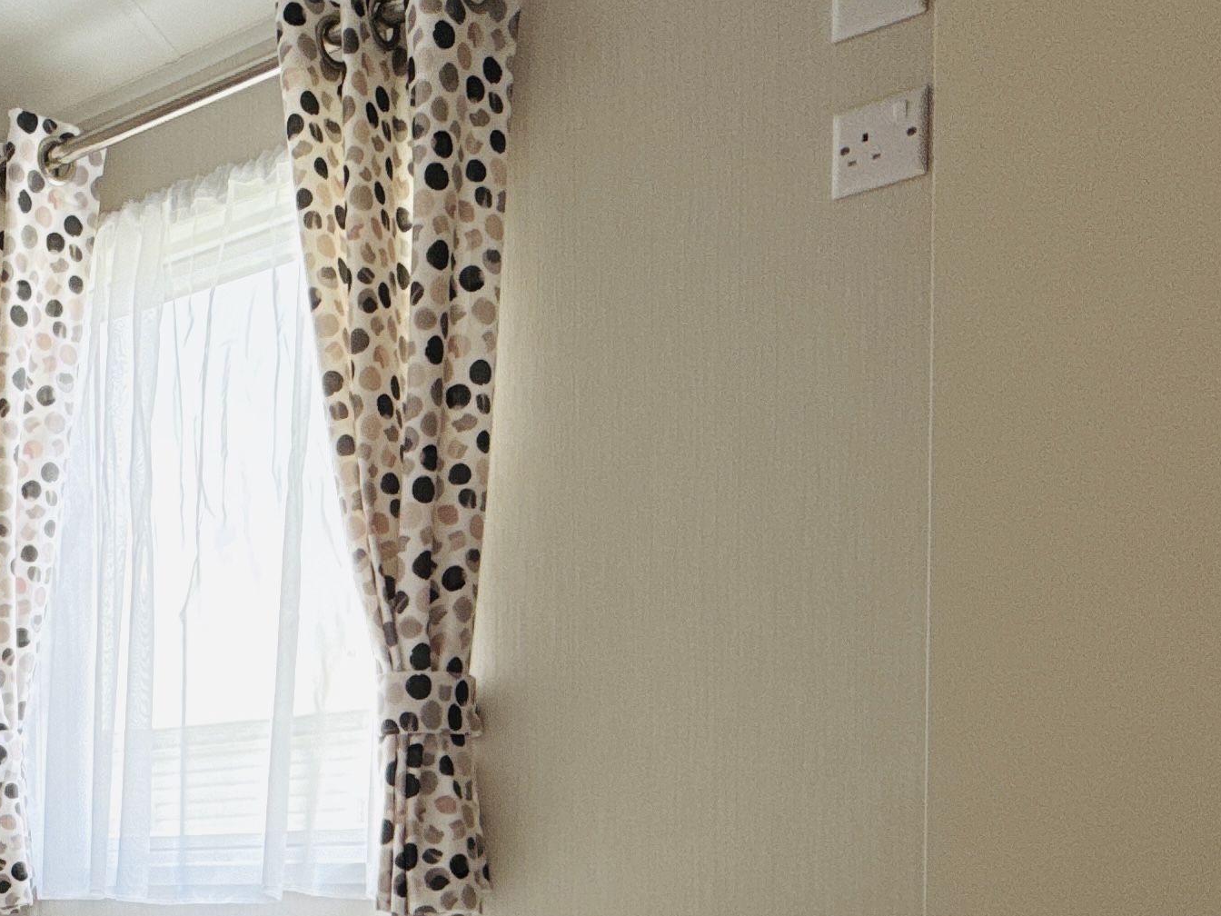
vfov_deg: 31.3
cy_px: 951
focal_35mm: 42
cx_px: 93
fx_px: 1481
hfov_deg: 40.9
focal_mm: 2.22
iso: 64
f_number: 2.2
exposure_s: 1/114
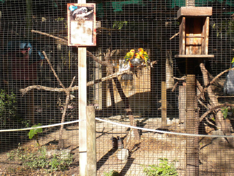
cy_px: 78
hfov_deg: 36.8
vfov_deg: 28.0
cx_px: 118
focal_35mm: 52
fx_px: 352
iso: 64
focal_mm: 6.6
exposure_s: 1/278
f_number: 3.5
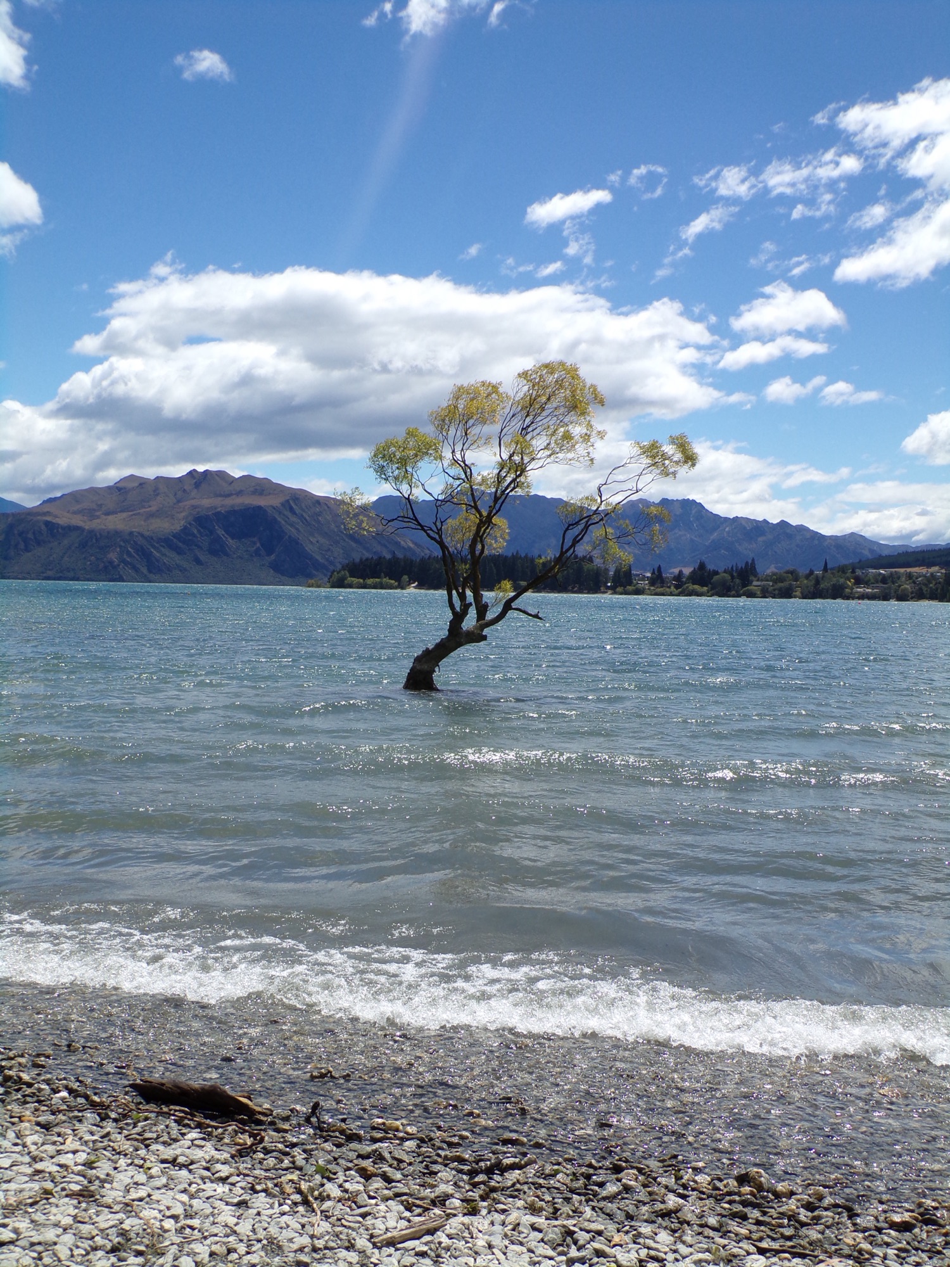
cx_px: 475
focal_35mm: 37
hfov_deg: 38.7
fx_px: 1354
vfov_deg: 50.1
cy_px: 634
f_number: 4.9
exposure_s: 1/1000
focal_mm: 6.6
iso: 80
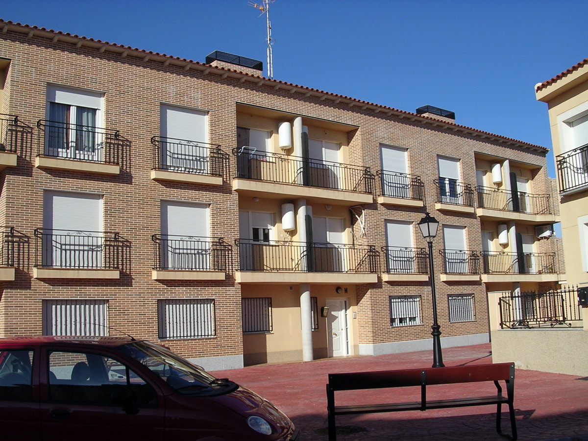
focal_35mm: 38
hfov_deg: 49.0
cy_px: 220
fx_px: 645
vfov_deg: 37.7
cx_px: 294
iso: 100
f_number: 5.6
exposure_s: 1/398
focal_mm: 5.8
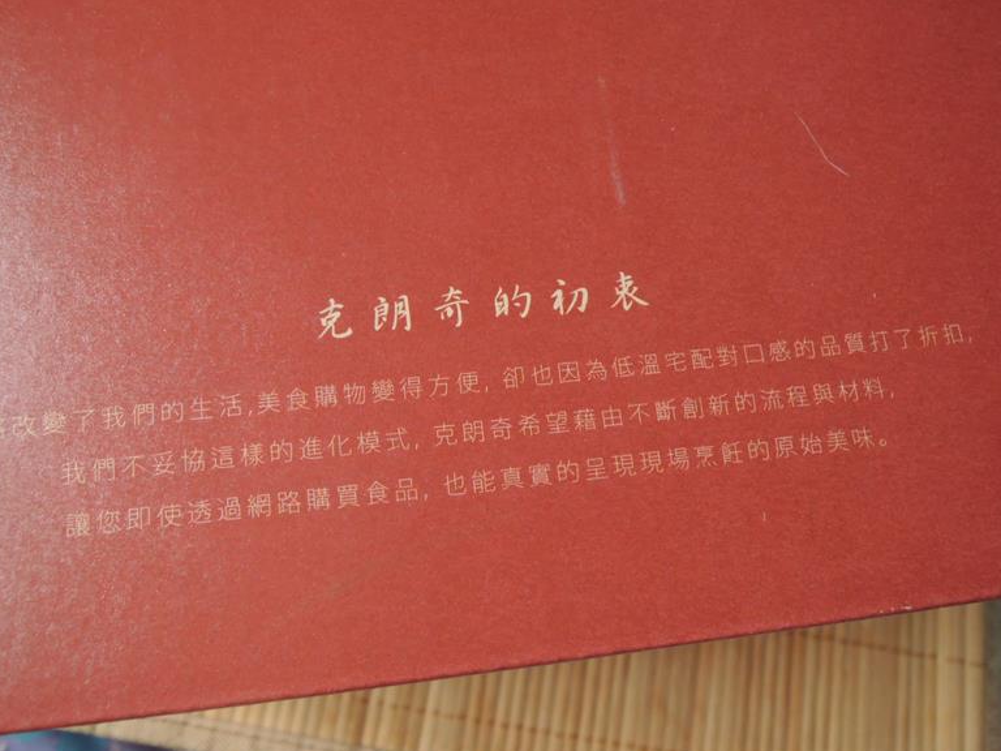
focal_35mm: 25
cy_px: 368
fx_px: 723
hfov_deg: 69.4
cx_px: 490
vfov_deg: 54.9
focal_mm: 4.3
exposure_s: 1/15
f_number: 2.8
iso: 400
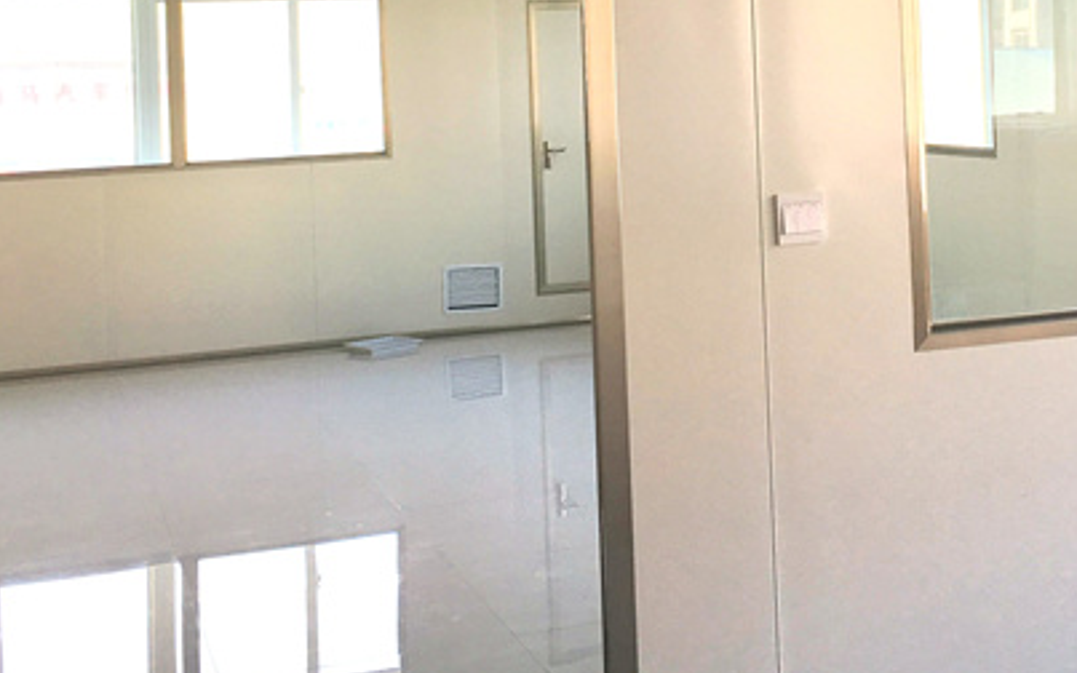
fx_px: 1791
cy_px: 40
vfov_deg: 20.8
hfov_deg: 33.2
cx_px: 722
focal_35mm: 61
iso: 25
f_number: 2.2
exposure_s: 1/100
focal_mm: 4.15
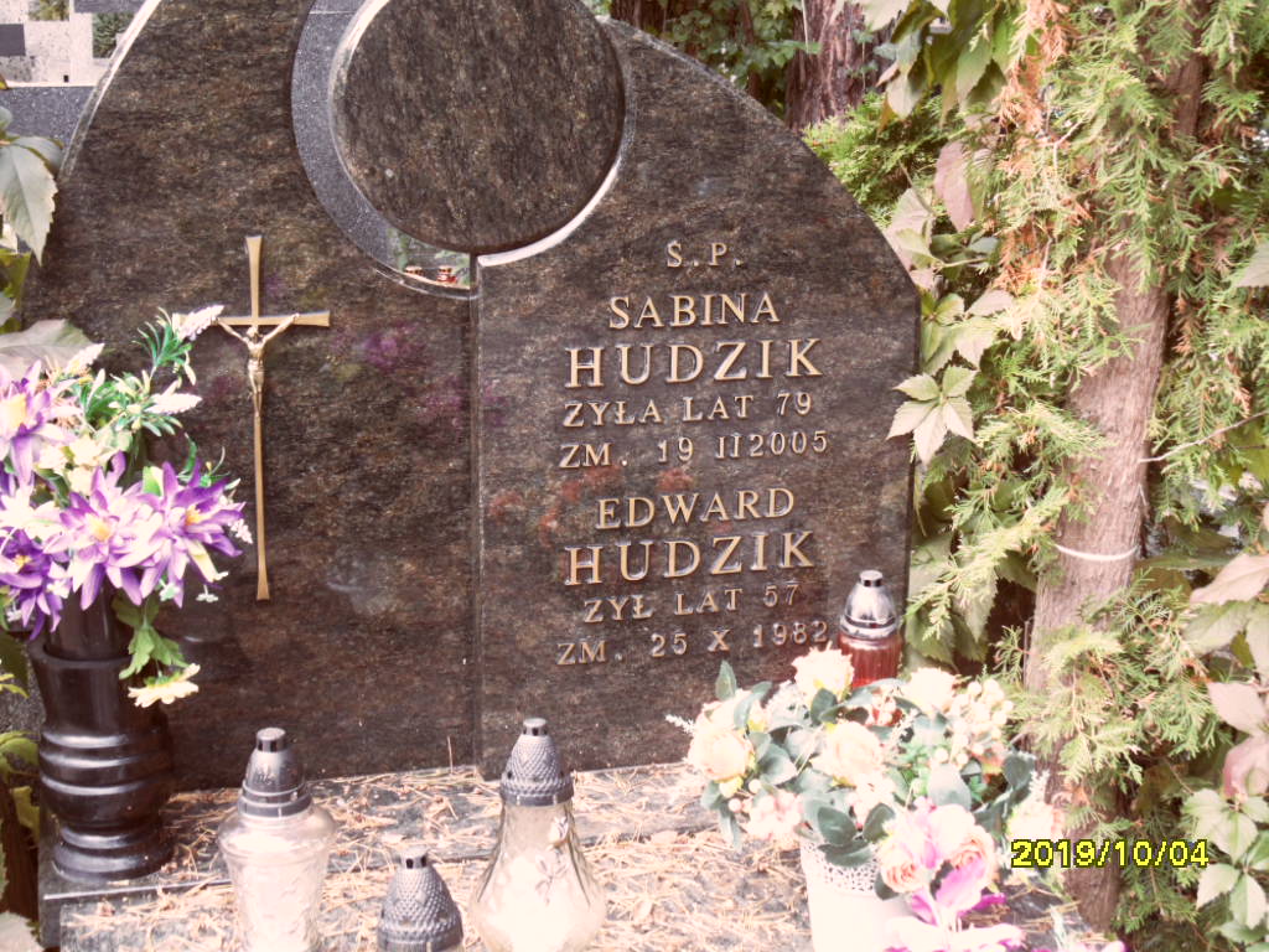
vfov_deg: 29.1
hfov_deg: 38.2
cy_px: 476
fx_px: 1833
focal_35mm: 50
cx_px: 634
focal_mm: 8.2
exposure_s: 1/45
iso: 160
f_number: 3.8
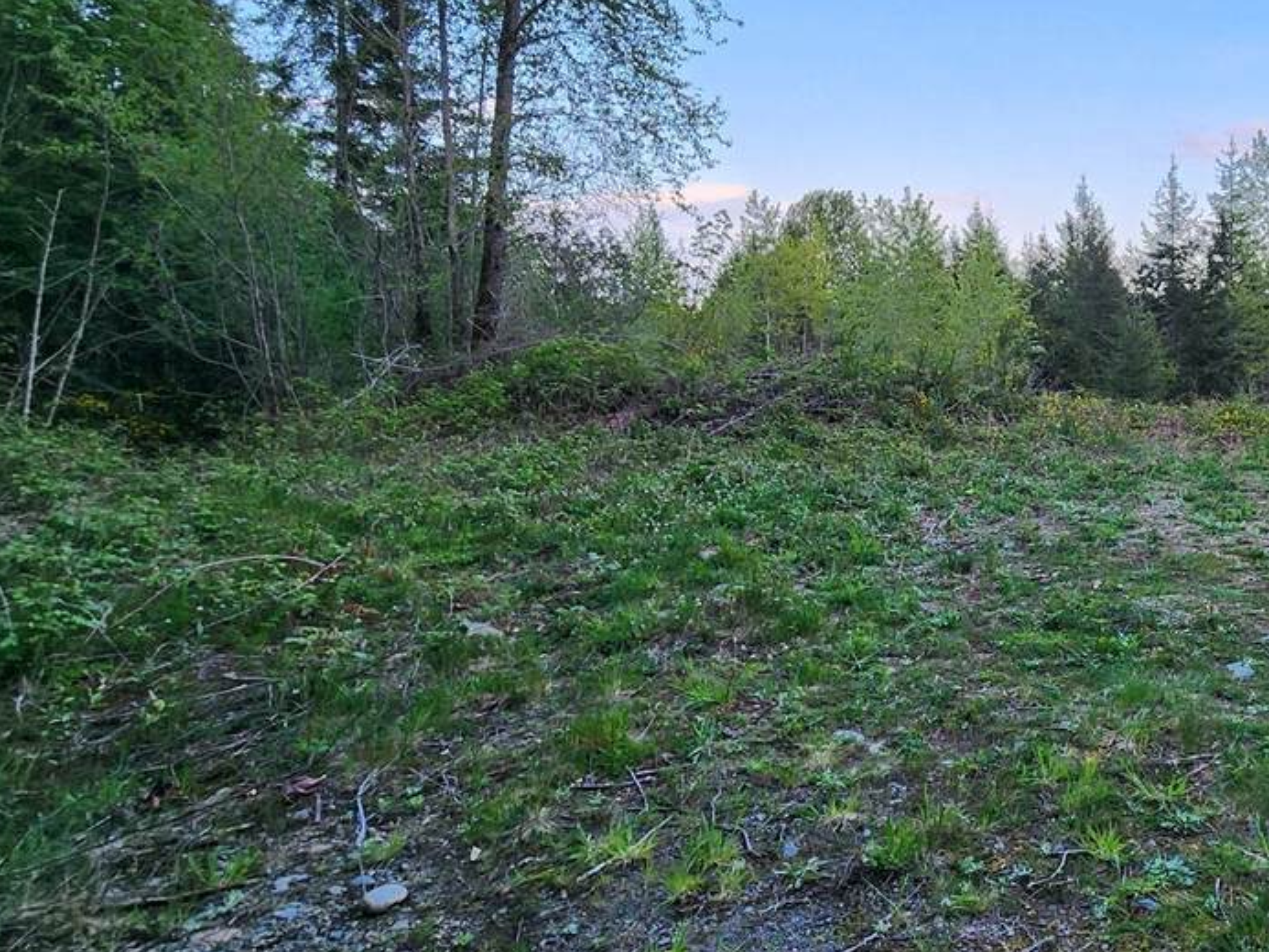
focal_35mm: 24
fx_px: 880
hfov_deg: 63.4
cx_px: 1068
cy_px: 348
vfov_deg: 56.1
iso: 50
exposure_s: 1/145
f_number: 2.2
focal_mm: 2.2
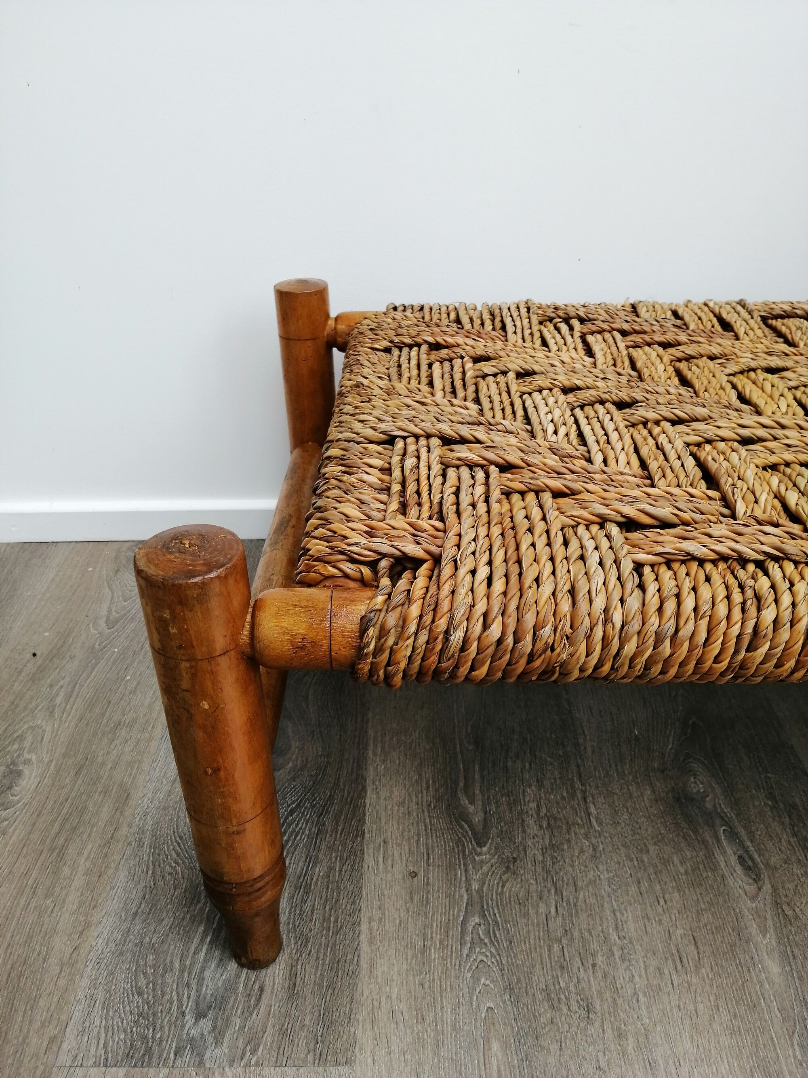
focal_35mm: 27
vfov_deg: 65.3
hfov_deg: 51.4
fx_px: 840
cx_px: 404
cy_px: 539
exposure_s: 1/120
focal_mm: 3.95
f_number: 1.8
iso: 80
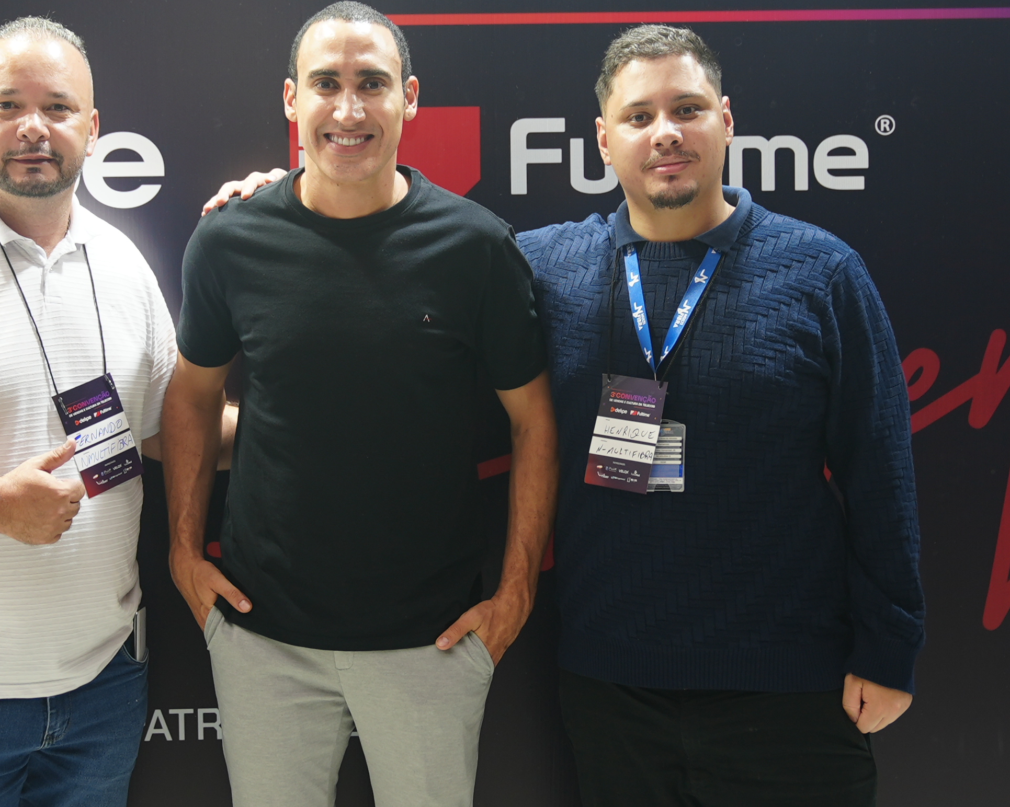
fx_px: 2092
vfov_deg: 21.8
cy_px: 345
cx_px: 348
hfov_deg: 27.0
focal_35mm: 70
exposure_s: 1/60
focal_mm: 35
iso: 250
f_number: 2.8
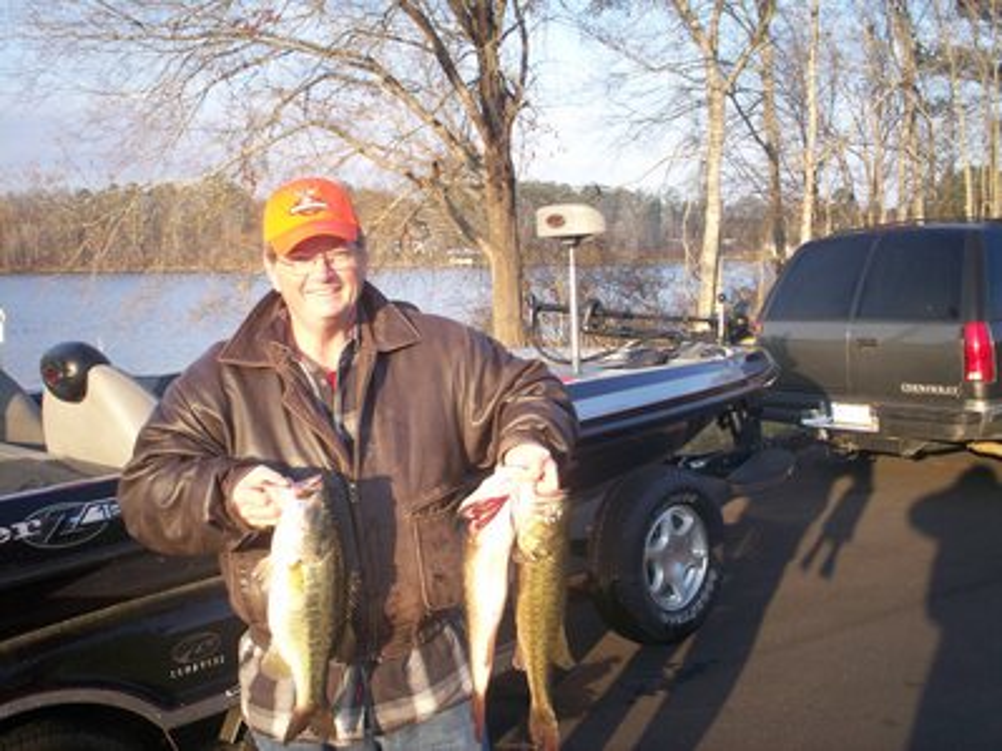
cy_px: 376
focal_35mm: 36
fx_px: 1042
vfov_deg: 39.6
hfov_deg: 51.4
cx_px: 501
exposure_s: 1/145
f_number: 4.5
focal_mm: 6
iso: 100
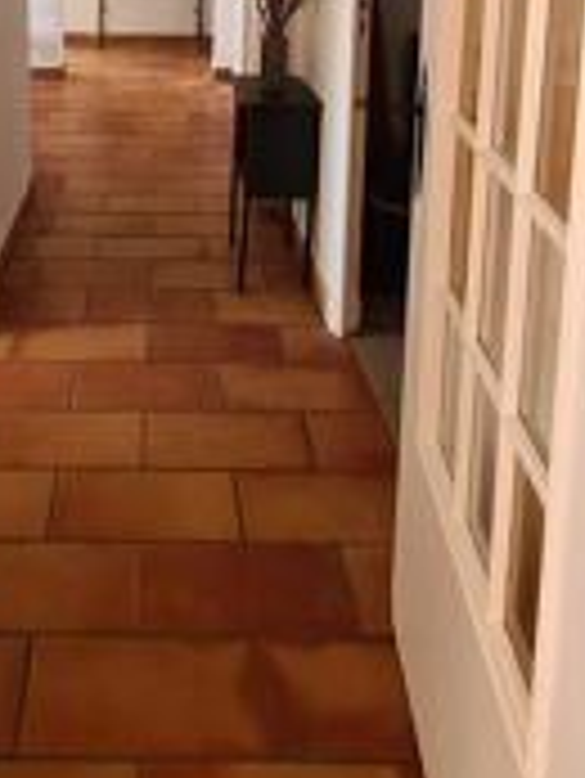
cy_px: -34
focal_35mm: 32
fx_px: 720
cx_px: 158
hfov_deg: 43.0
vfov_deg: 45.8
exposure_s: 1/50
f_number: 2.2
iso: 125
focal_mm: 2.2
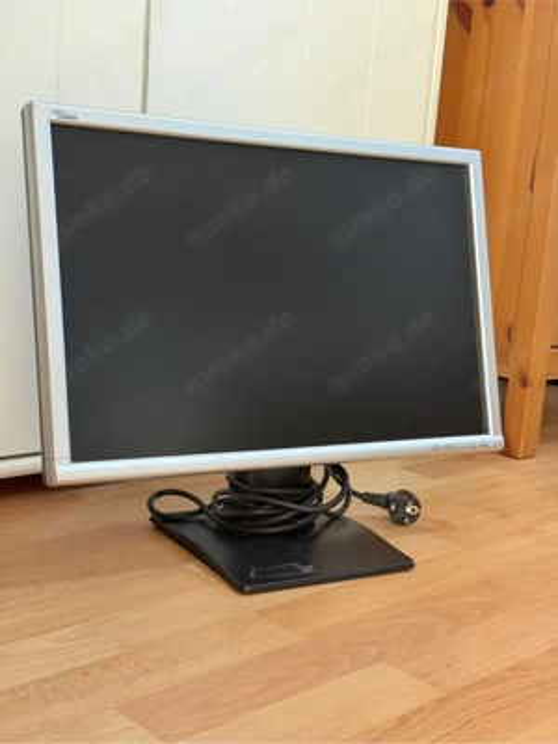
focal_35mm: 48
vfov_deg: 39.7
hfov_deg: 30.3
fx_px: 1032
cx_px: 279
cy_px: 372
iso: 400
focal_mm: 6.76
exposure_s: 1/40
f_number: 1.78
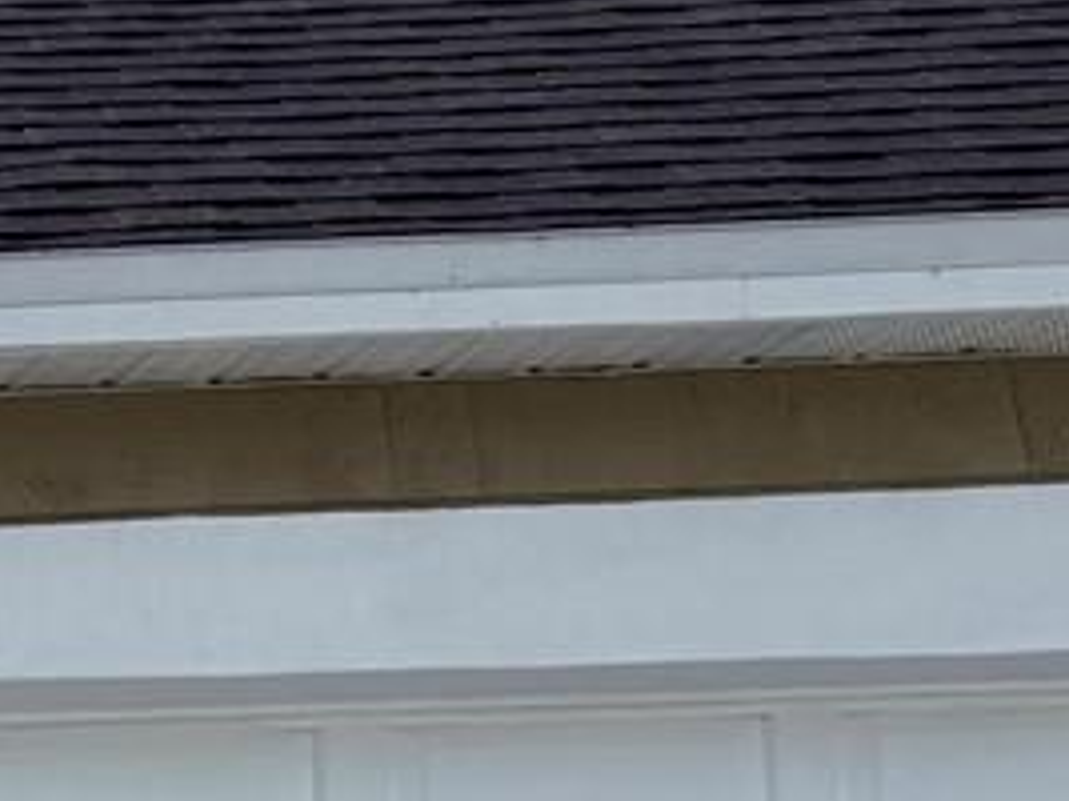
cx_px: -1610
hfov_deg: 11.2
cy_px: 1250
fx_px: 4445
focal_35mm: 144
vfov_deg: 9.9
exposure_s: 1/4975
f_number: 1.78
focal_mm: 6.76
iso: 80
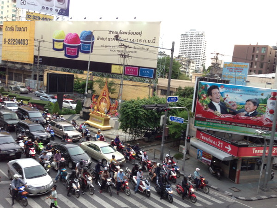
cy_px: 104
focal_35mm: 33
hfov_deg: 55.4
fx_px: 264
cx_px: 138
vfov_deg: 42.9
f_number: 2.4
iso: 80
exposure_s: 1/120
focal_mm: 4.13
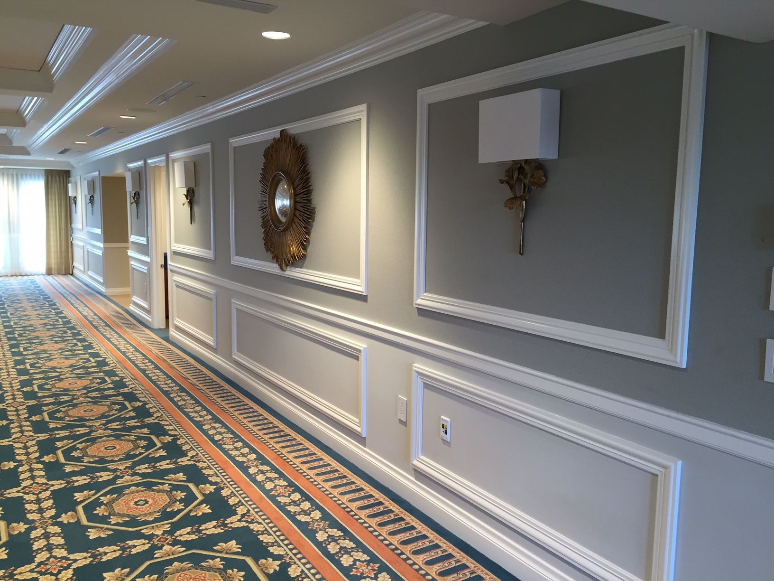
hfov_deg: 61.7
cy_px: 290
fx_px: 648
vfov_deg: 48.2
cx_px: 387
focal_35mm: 29
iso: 64
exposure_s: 1/30
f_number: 2.2
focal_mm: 4.15
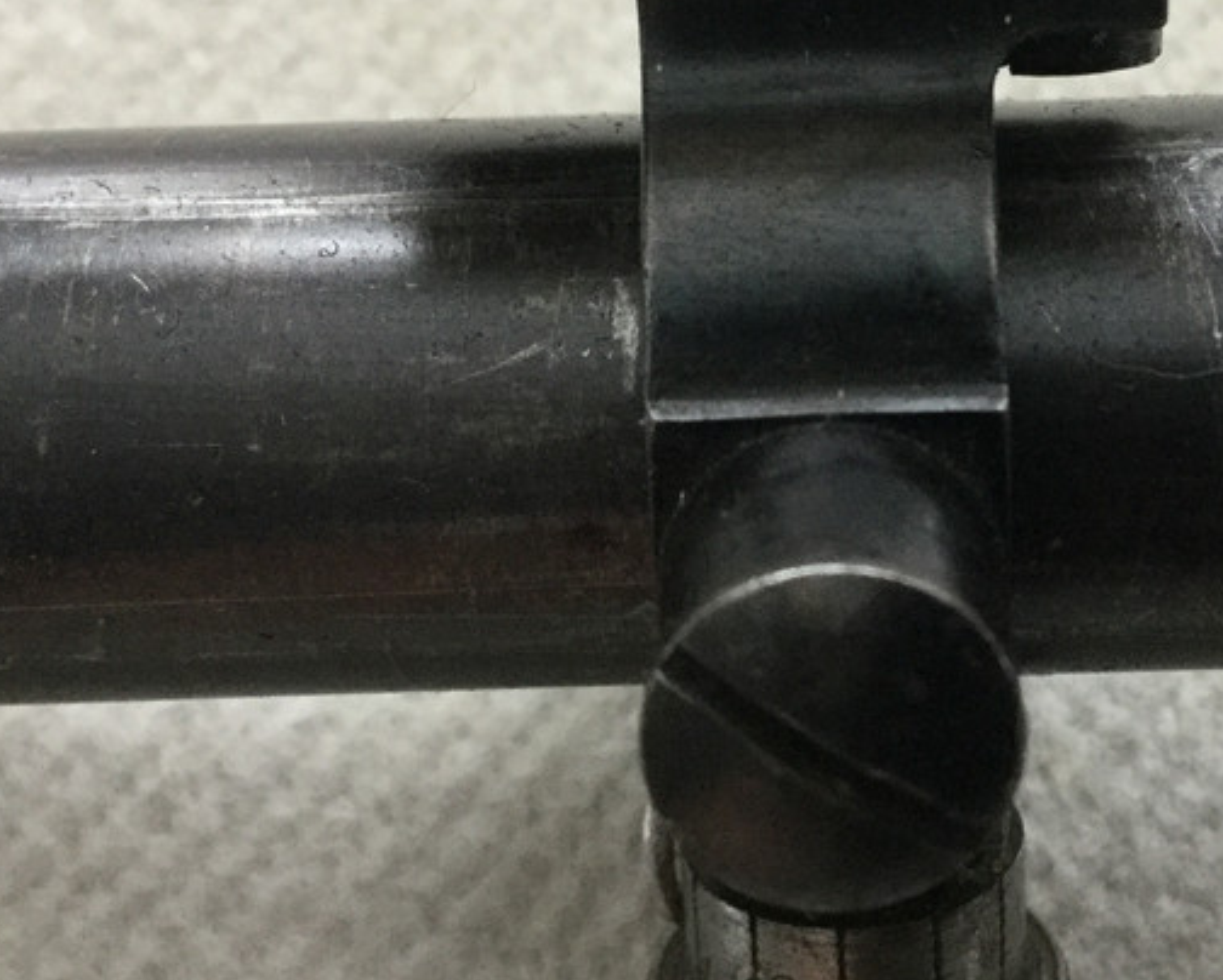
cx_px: 872
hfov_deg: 29.2
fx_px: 2318
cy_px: 361
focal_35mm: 64
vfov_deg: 23.8
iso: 125
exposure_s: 1/30
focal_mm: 3.3
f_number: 2.4
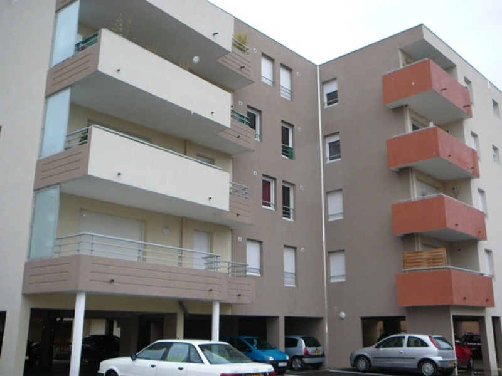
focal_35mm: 35
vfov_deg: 40.7
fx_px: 508
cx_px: 251
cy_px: 188
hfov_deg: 52.6
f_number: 2.8
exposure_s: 1/30
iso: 100
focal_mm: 5.2
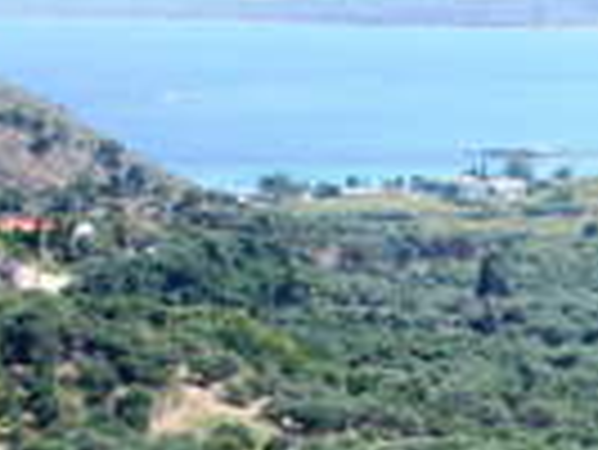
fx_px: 3804
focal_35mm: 220
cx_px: 706
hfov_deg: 8.9
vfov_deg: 6.7
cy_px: 598
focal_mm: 13.1
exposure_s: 1/500
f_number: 4.5
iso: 125
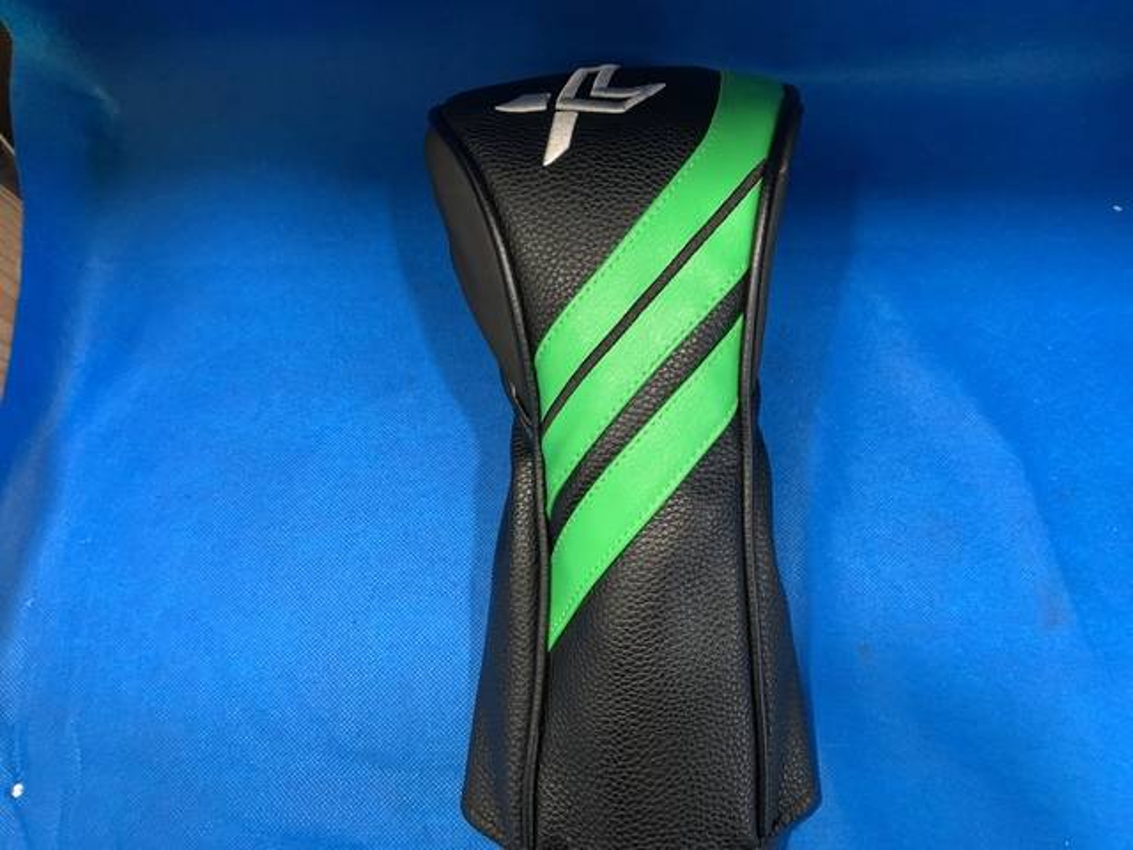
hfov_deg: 67.3
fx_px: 851
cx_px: 566
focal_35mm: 26
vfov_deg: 53.1
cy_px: 425
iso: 200
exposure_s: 1/60
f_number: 1.8
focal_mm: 4.25
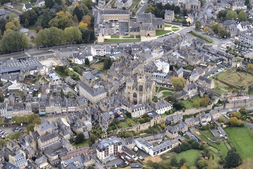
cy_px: 84
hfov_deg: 28.8
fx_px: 492
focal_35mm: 70
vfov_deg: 19.5
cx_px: 126
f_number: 5
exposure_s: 1/1000
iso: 800
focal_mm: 70
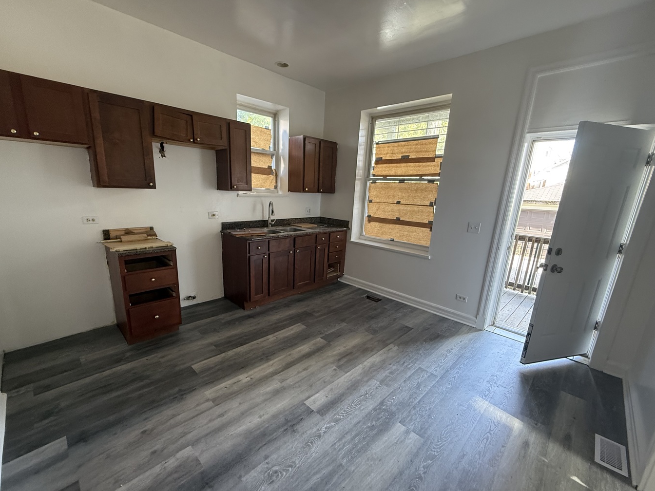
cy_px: 259
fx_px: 284
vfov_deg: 81.7
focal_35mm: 15
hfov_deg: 98.1
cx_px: 309
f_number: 2.2
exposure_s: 1/60
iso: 320
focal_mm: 2.22
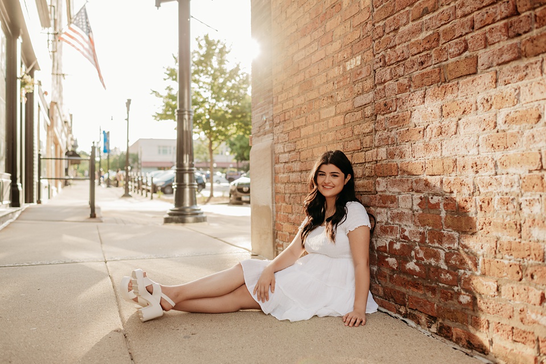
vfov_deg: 37.9
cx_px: 273
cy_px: 182
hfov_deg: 54.4
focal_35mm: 35
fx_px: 531
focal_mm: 35
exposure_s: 1/1250
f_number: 2.8
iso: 400
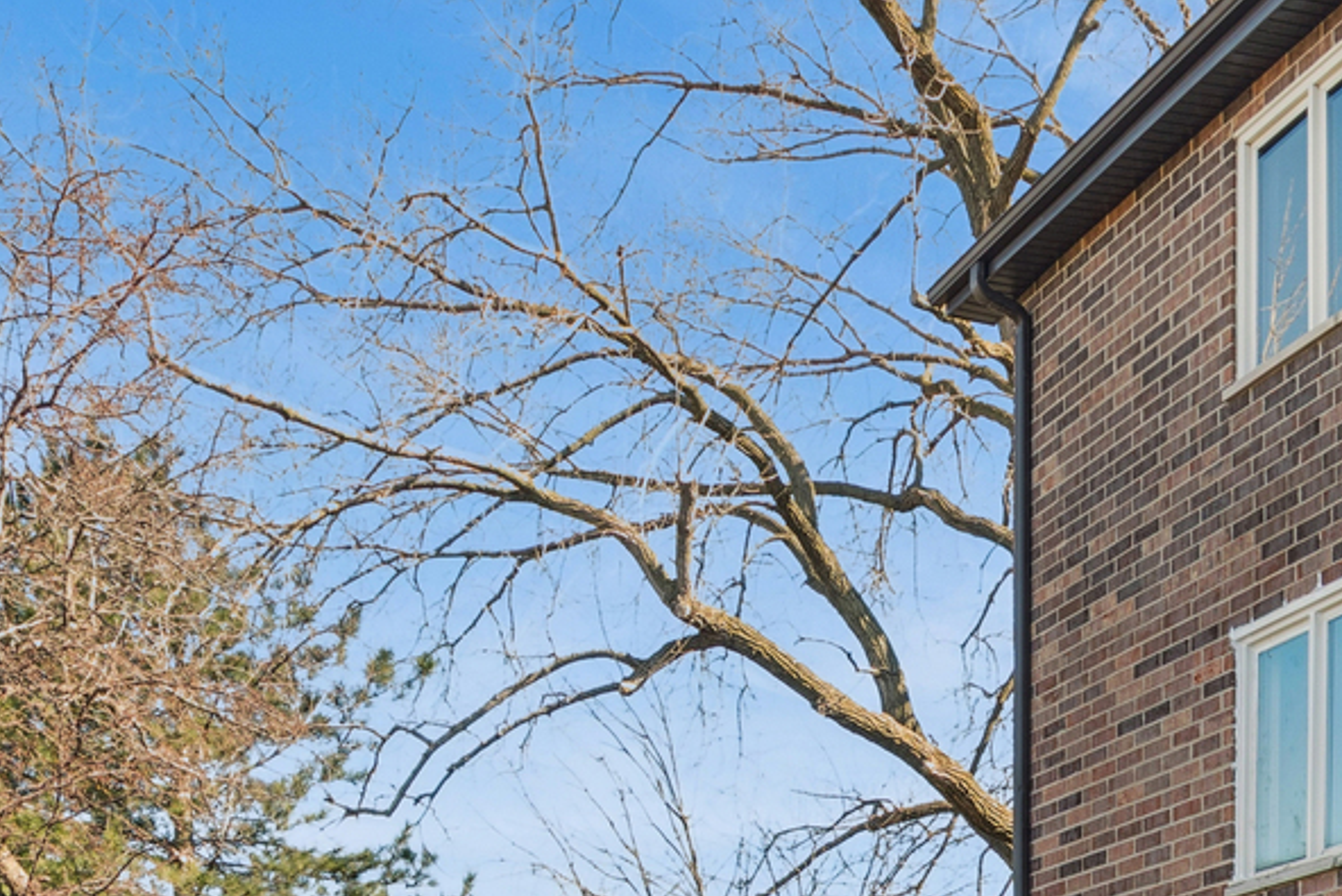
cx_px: 791
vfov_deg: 23.0
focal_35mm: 52
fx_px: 1939
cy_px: 1173
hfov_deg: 38.1
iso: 250
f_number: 8
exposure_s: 1/60
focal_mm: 13
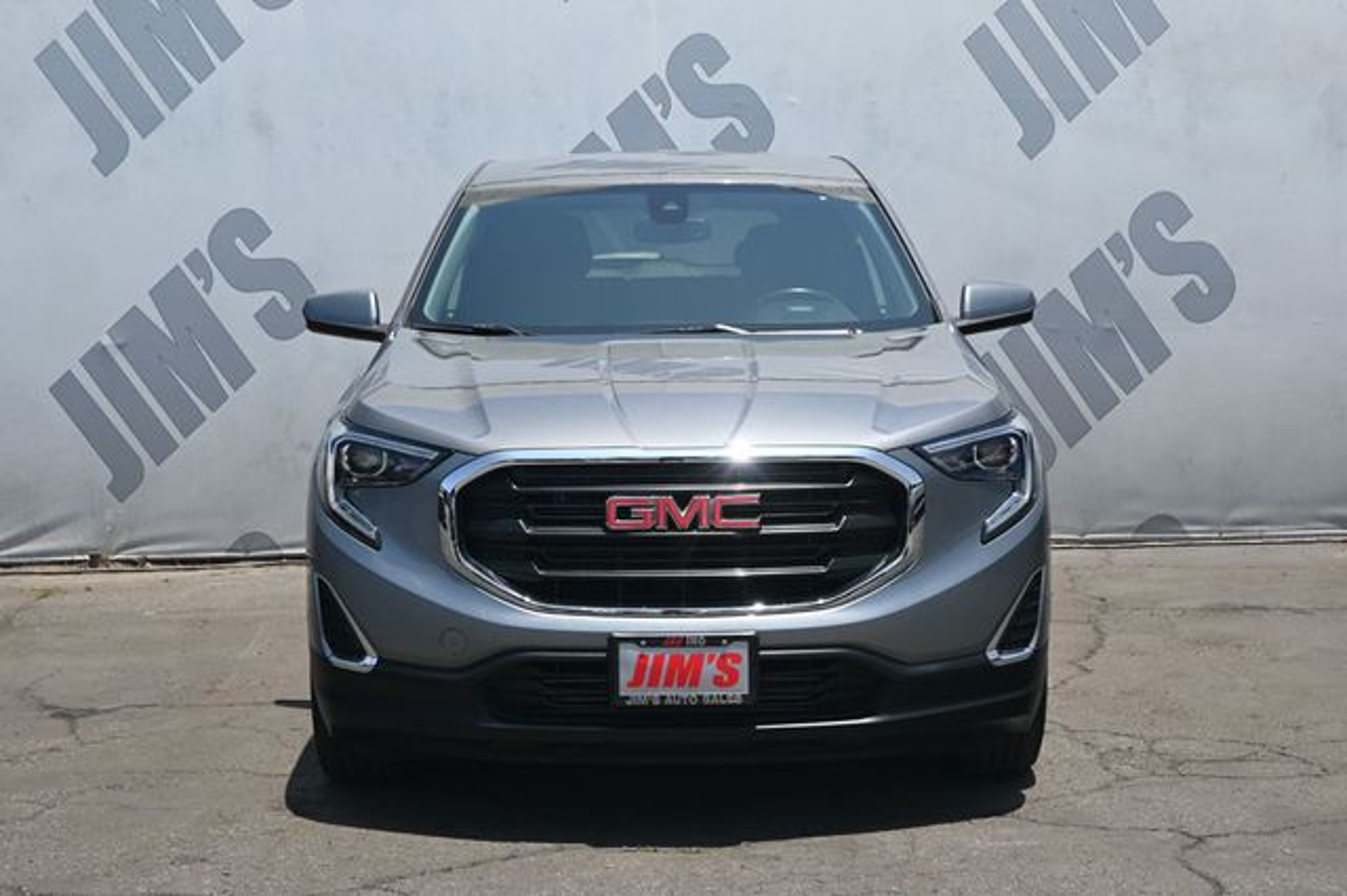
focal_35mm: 62
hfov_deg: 32.6
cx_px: 674
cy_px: 448
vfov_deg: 22.1
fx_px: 2300
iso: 100
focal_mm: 41
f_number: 5.6
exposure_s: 1/250
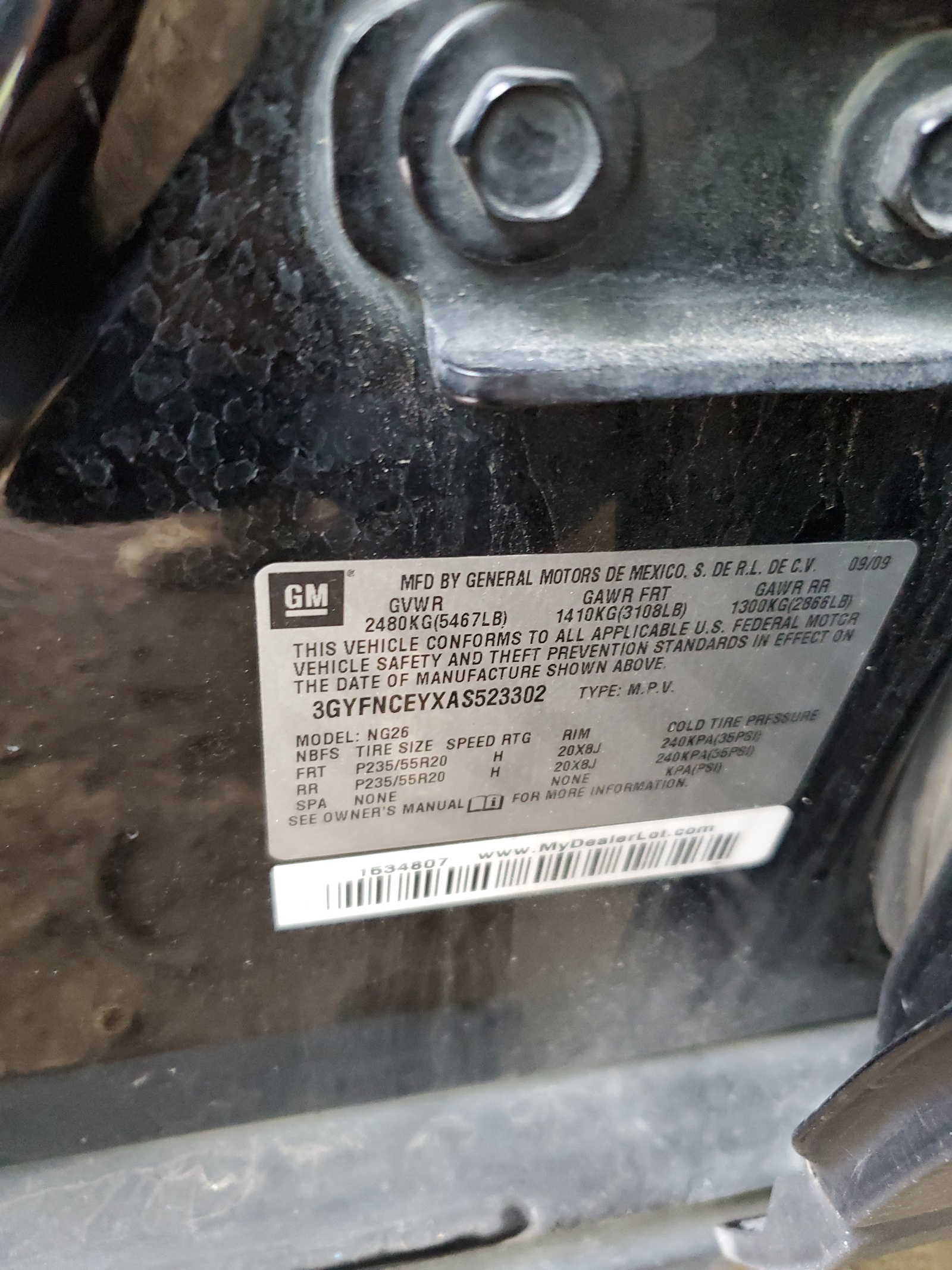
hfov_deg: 53.1
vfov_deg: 67.3
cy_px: 635
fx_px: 953
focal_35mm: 26
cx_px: 476
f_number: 1.5
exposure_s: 1/60.2
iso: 377
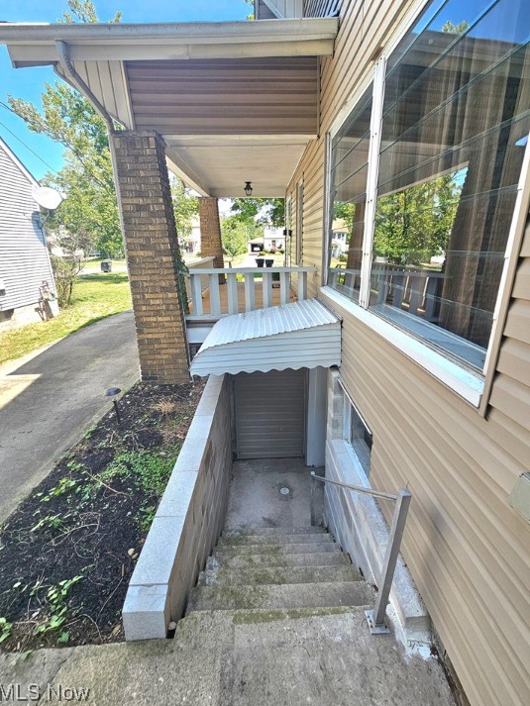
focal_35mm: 14
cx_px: 276
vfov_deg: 102.0
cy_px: 334
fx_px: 286
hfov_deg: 85.6
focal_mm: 2.2
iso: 50
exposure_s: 1/500
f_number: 2.2
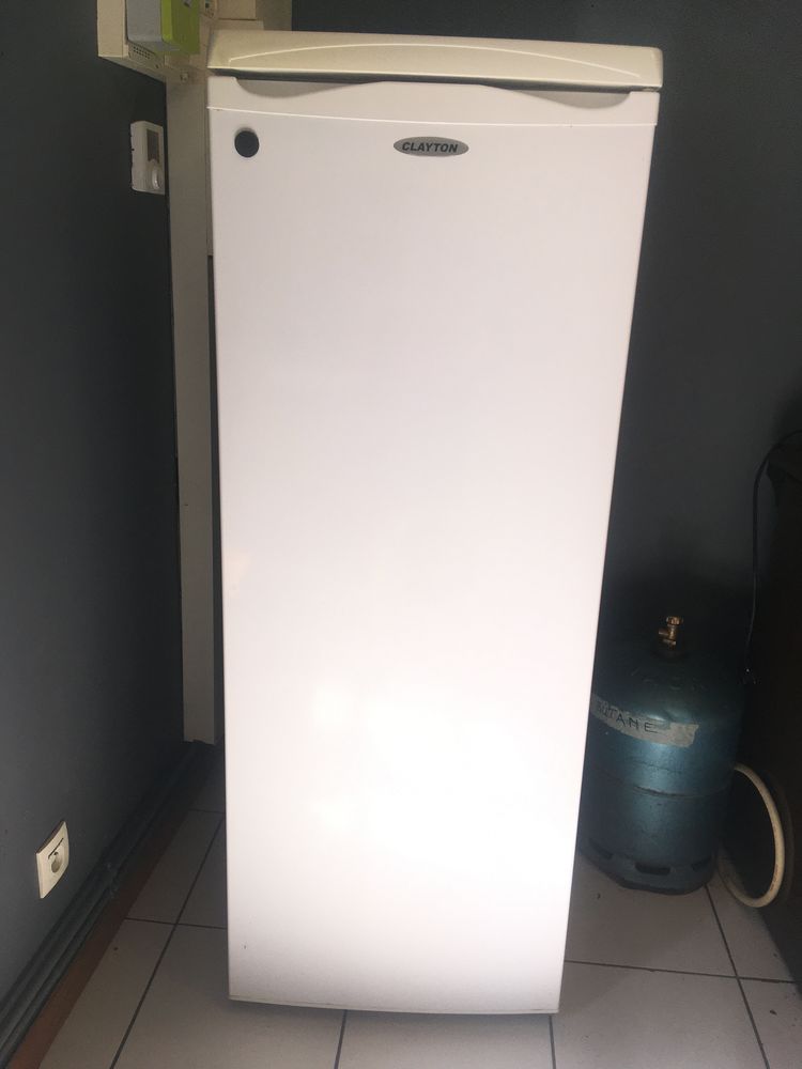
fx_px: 896
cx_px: 401
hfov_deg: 48.2
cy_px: 534
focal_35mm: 29
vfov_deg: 61.7
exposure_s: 1/100
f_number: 2.2
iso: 40
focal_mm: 4.15
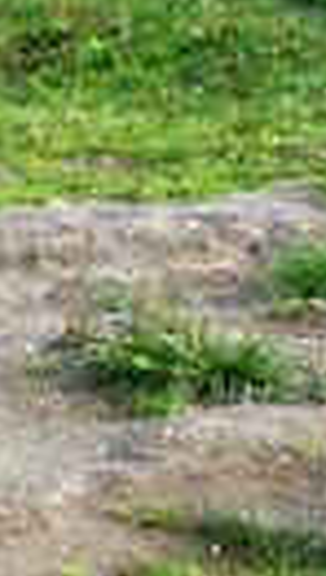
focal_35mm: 238
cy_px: 725
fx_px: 3646
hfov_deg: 5.1
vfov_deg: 8.9
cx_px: -262
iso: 800
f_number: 10
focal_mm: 44
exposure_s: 1/400
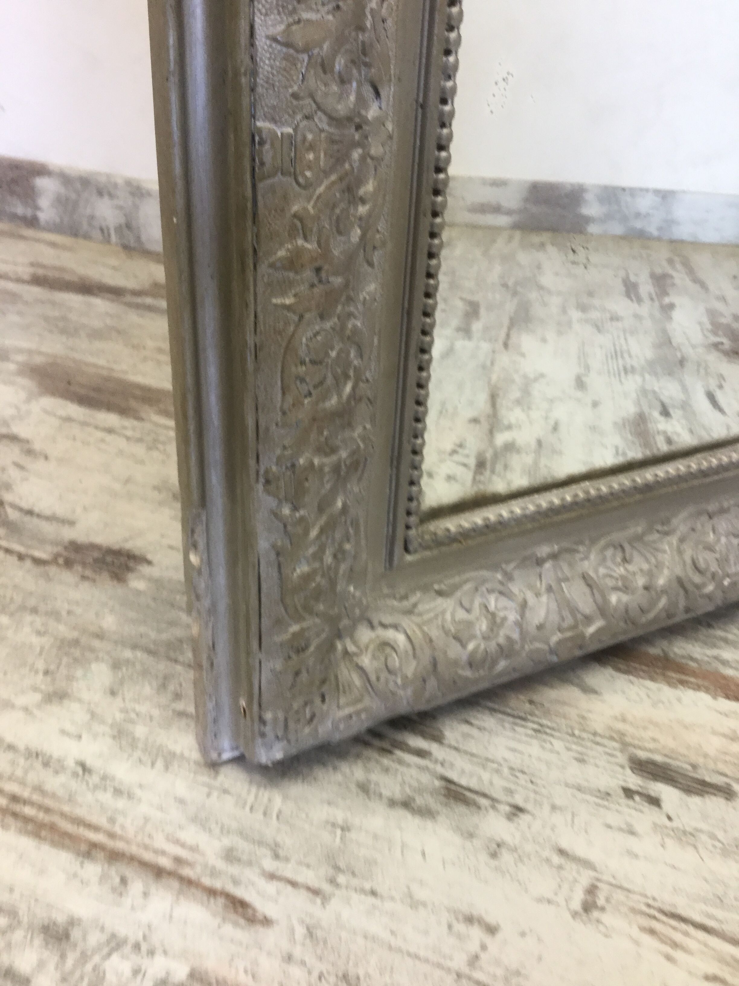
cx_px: 370
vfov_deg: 58.4
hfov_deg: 45.4
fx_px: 882
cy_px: 493
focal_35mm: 31
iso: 64
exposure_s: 1/33
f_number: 2.4
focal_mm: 3.3
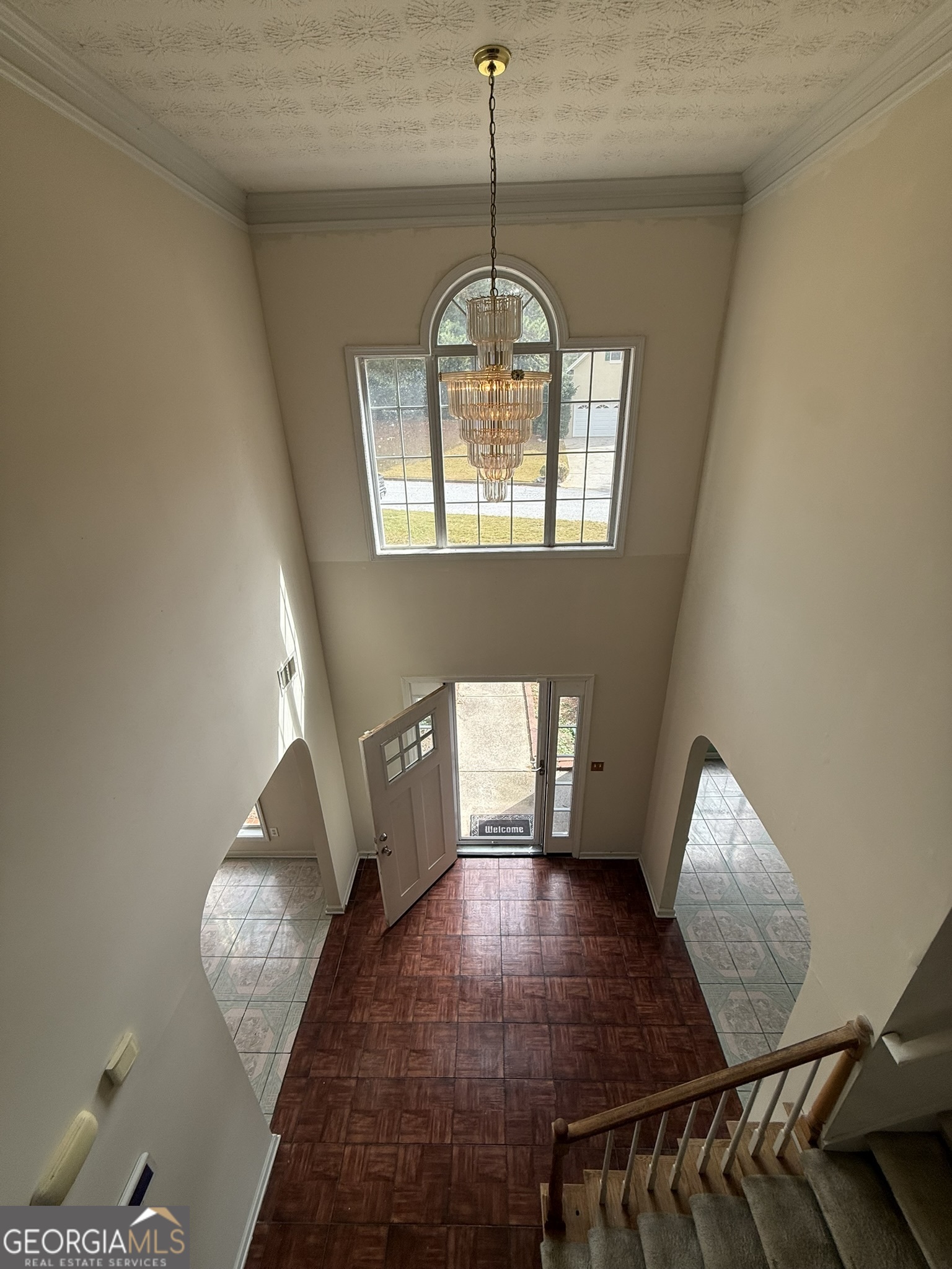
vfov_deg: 102.1
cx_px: 476
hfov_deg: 85.7
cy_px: 634
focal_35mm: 14
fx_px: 513
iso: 50
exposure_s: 1/333
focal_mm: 2.22
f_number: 2.2
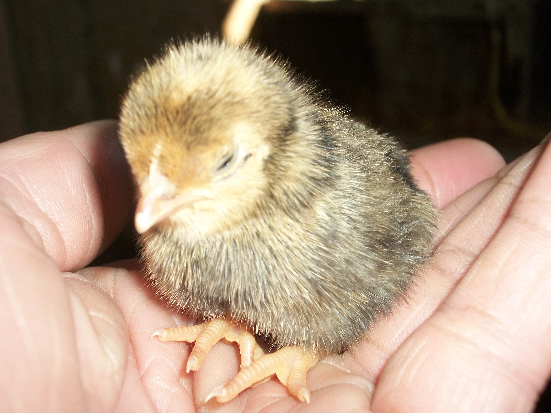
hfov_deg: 31.2
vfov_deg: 23.7
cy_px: 206
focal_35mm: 62
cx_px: 276
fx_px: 987
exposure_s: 1/100
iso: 80
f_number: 4.1
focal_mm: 11
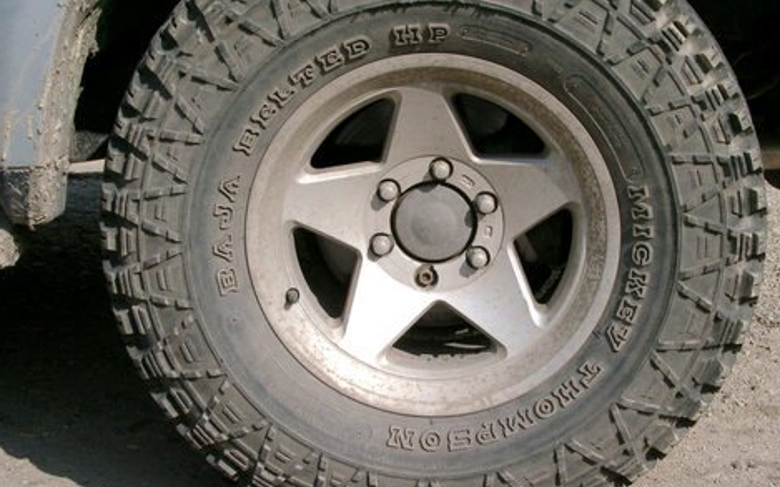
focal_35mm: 62
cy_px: 234
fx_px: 1318
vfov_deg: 20.9
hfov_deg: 32.9
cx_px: 437
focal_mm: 10.2
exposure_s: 1/640
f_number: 5.8
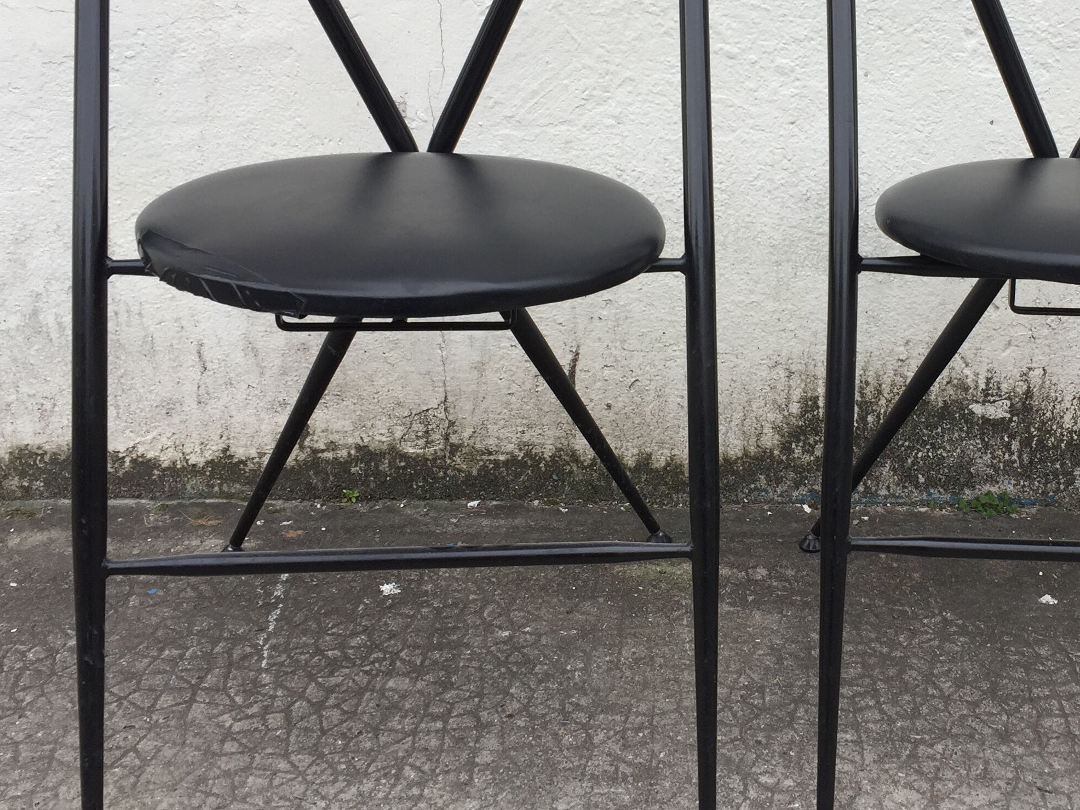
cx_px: 778
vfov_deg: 30.1
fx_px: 1498
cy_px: 298
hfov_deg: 38.9
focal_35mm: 48
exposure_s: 1/187
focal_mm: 4.15
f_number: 2.2
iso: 32
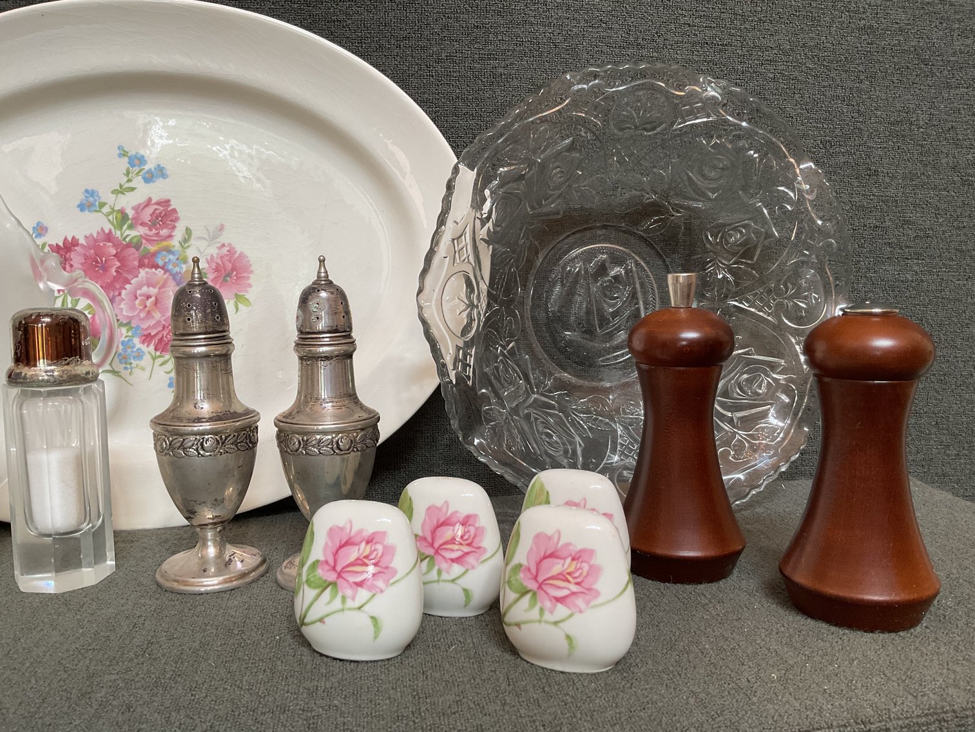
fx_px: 817
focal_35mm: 29
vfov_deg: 48.2
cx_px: 488
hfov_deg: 61.7
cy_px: 366
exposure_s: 1/100
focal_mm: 3
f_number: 1.8
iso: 64
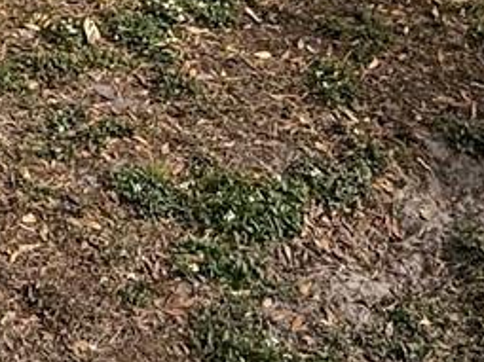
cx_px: -23
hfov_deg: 21.3
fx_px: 1230
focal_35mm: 88
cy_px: -464
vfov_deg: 13.2
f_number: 2.2
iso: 50
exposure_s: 1/3663
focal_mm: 2.22
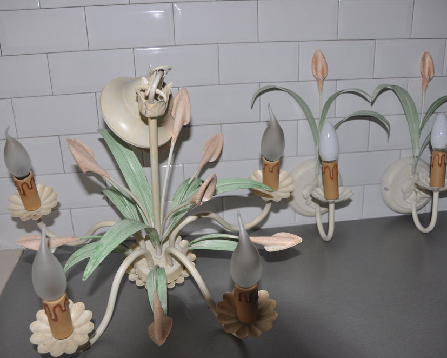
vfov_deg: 43.4
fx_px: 450
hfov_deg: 52.8
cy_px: 179
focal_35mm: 34
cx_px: 232
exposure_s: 1/60
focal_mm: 20
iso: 500
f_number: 3.5
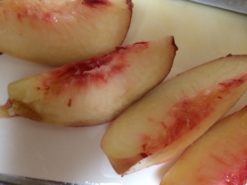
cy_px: 81
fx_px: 271
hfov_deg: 48.5
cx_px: 93
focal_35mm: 38
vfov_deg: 37.7
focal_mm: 4.12
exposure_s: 1/24
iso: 320
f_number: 2.2
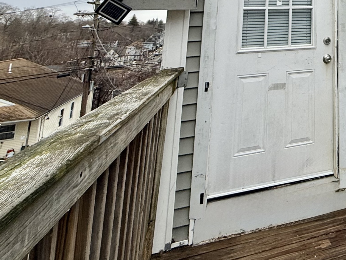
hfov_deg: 40.0
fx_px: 370
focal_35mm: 37
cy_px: -64
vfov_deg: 31.4
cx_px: 386
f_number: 2.2
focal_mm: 2.22
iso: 50
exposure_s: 1/760
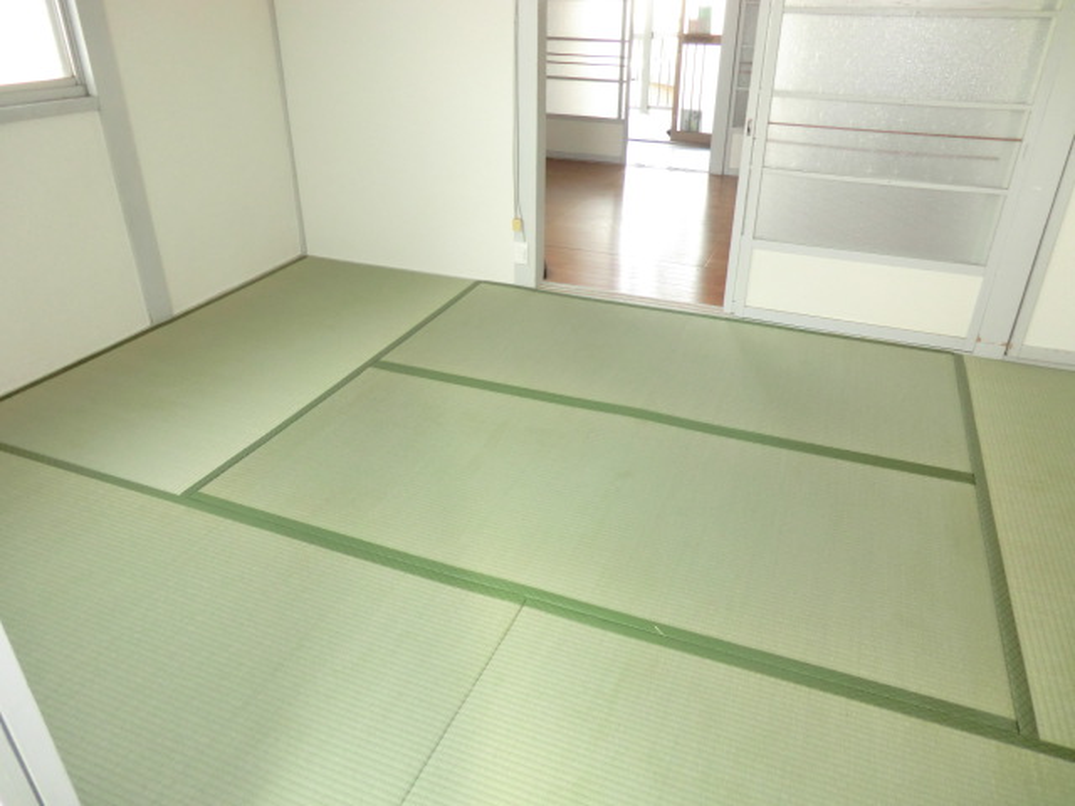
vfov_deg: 56.8
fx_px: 745
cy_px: 403
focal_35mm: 24
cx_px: 538
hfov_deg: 71.6
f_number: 3.2
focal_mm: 4.3
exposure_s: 1/60
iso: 250
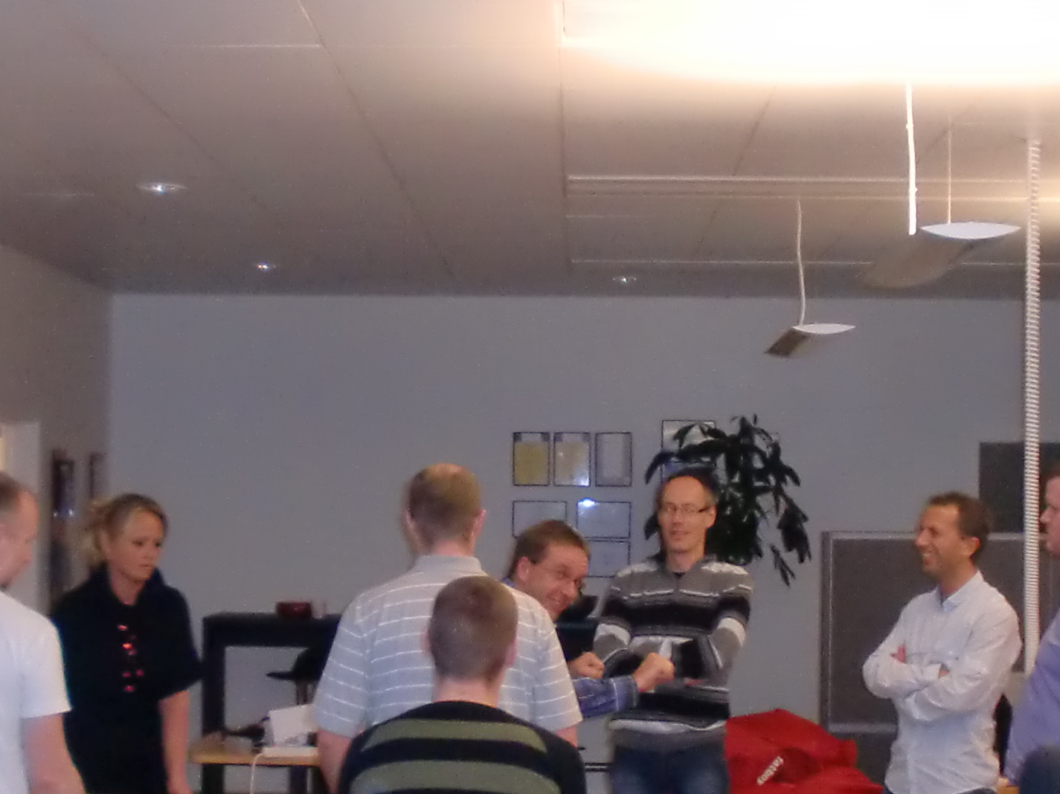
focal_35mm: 73
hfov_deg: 26.7
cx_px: 510
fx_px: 2235
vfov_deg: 20.1
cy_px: 517
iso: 400
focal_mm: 4.65
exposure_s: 1/60
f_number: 2.6
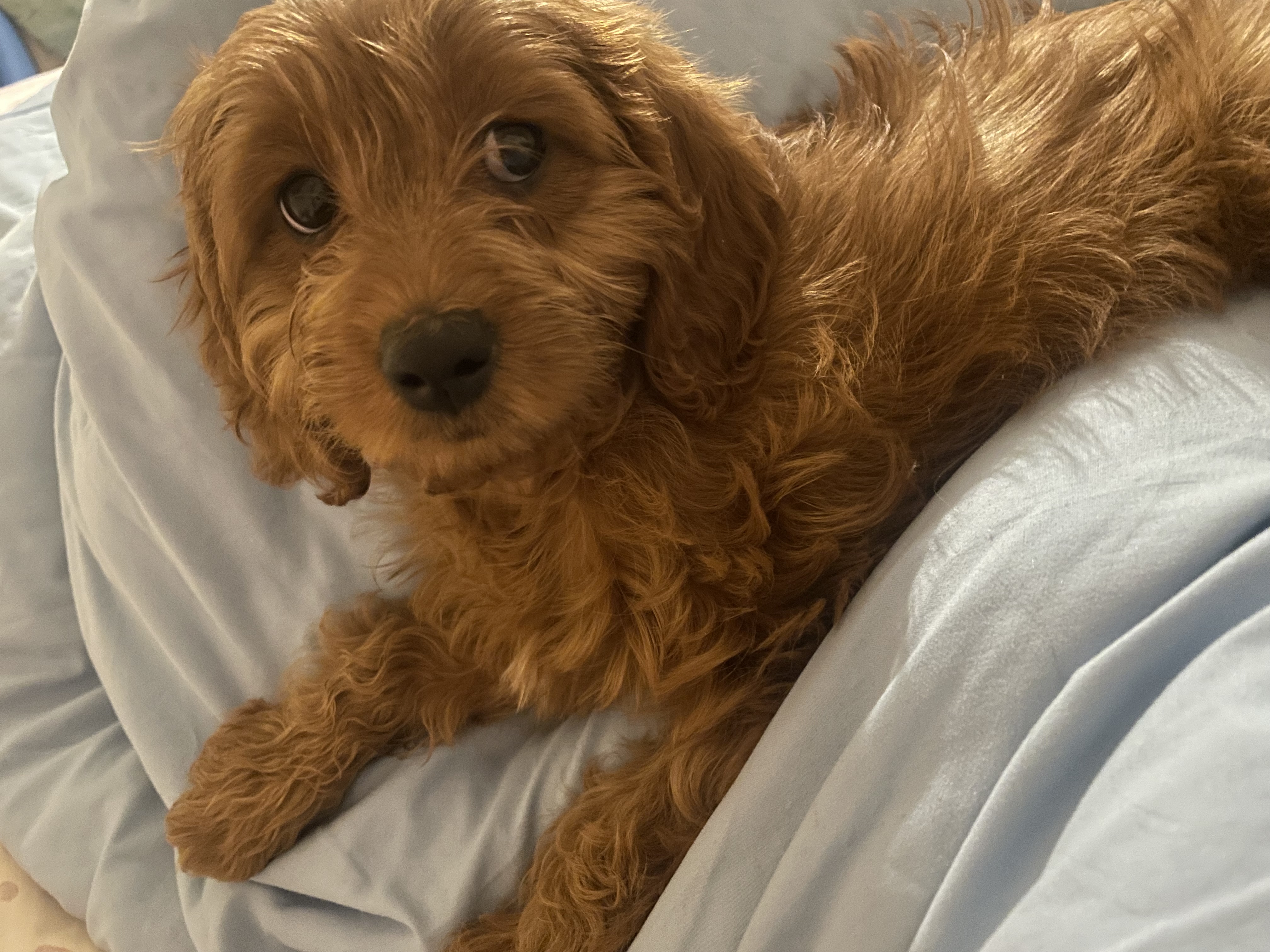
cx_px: 635
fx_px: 954
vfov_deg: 53.1
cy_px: 476
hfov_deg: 67.3
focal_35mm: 26
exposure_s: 1/11
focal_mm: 4.2
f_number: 1.6
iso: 500
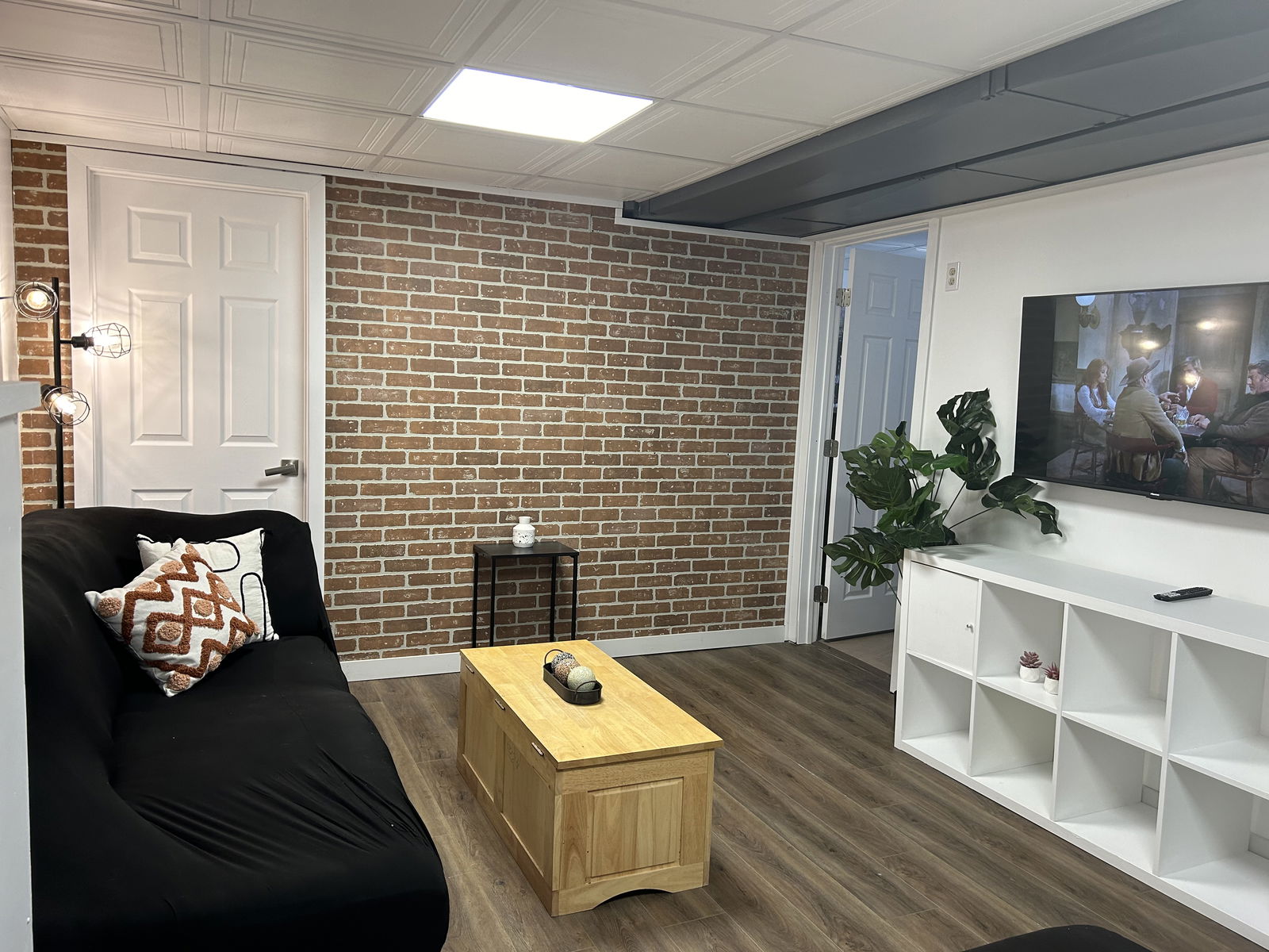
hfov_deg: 67.3
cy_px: 476
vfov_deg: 53.1
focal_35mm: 26
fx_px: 953
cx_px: 634
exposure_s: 1/120
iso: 125
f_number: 1.5
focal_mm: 5.7
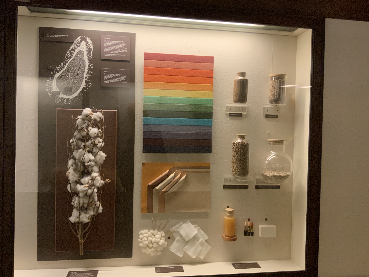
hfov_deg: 61.7
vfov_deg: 48.2
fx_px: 309
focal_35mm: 29
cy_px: 138
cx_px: 184
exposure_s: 1/56
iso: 200
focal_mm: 3
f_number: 1.8
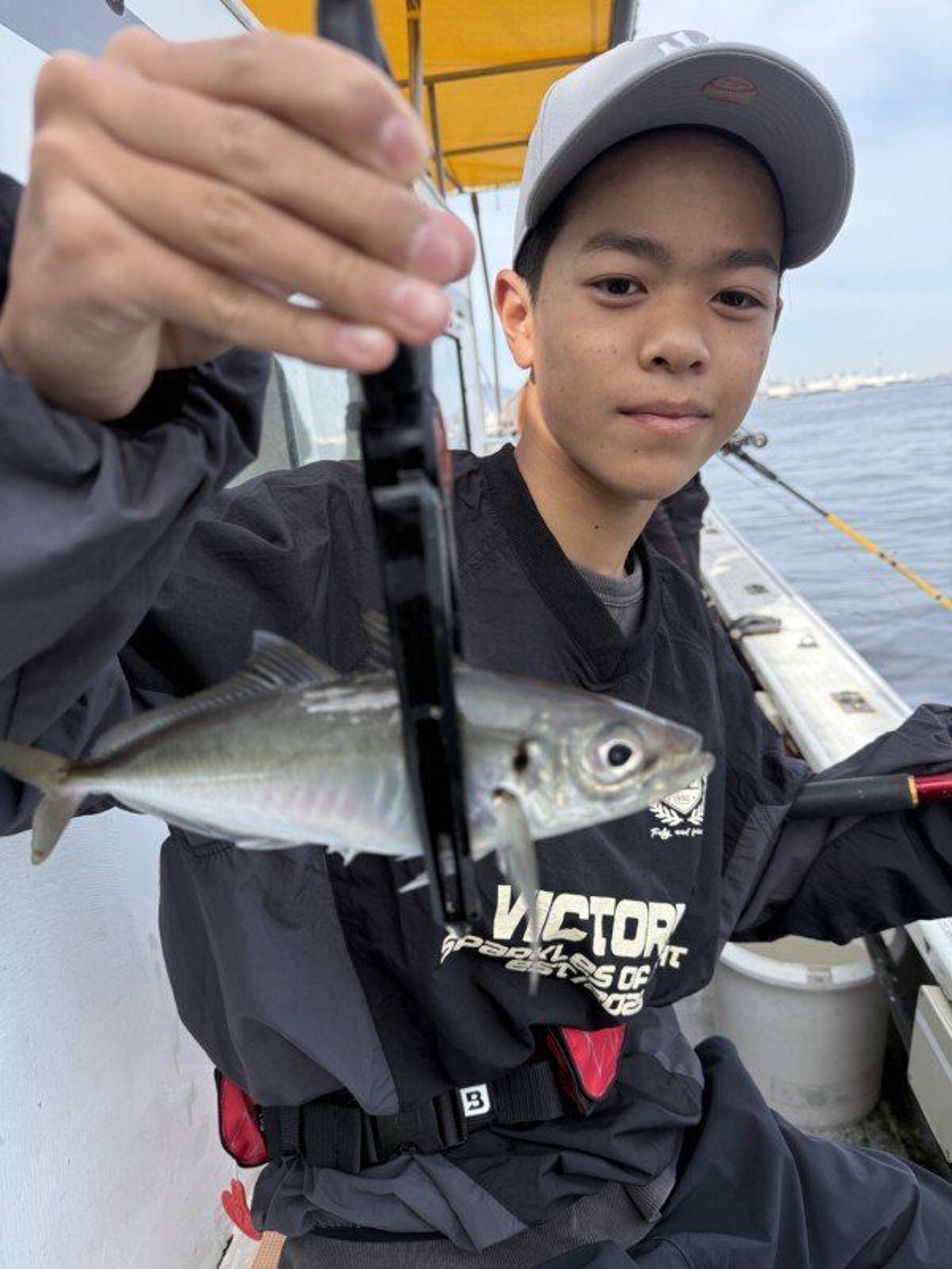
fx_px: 880
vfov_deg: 71.6
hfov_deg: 56.8
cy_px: 634
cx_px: 476
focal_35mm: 24
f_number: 1.78
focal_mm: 6.76
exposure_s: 1/1689
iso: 100
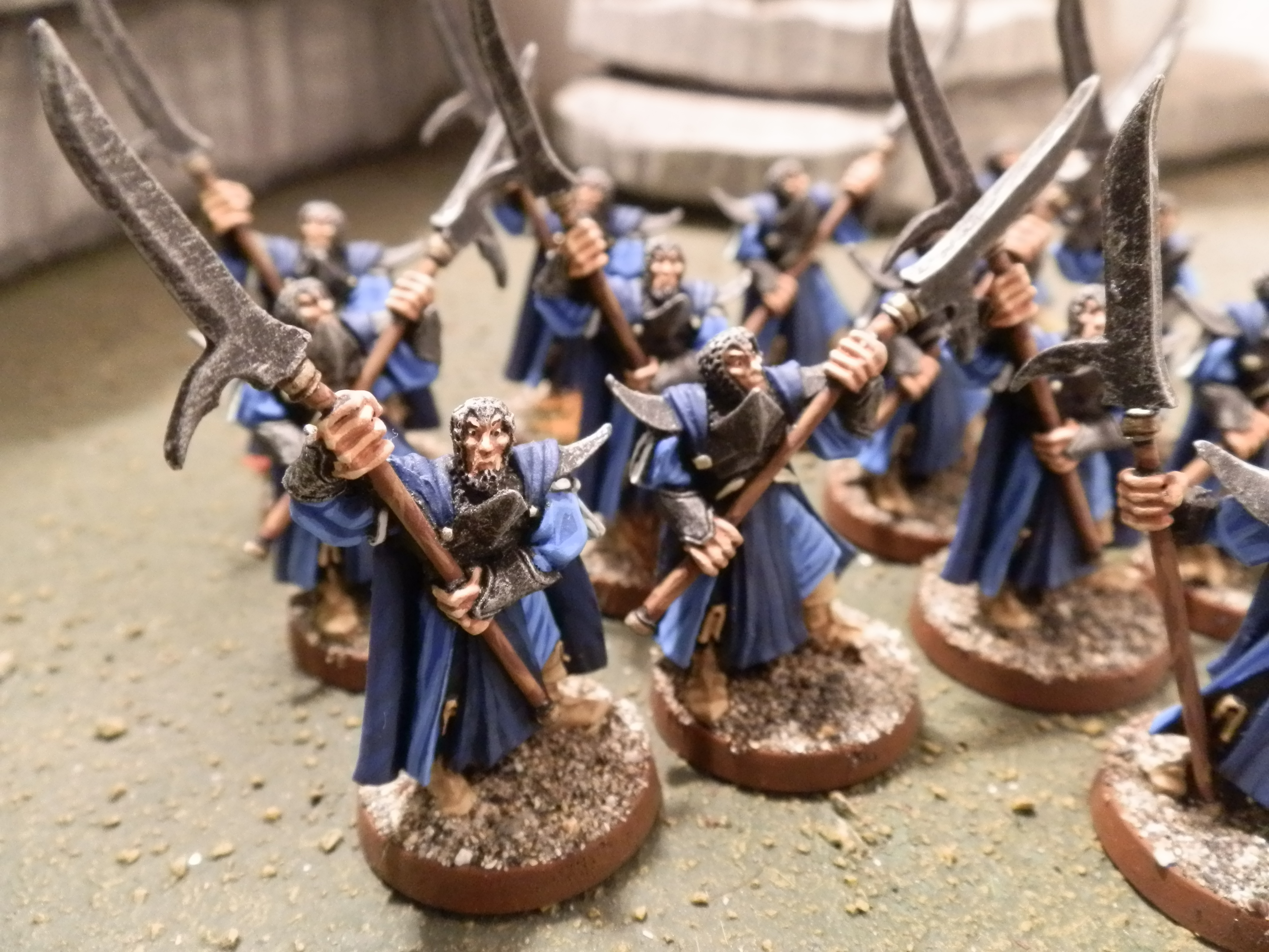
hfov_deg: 63.4
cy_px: 476
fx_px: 1026
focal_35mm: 28
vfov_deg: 49.7
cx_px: 634
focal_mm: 5
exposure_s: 1/30
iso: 400
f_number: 3.1
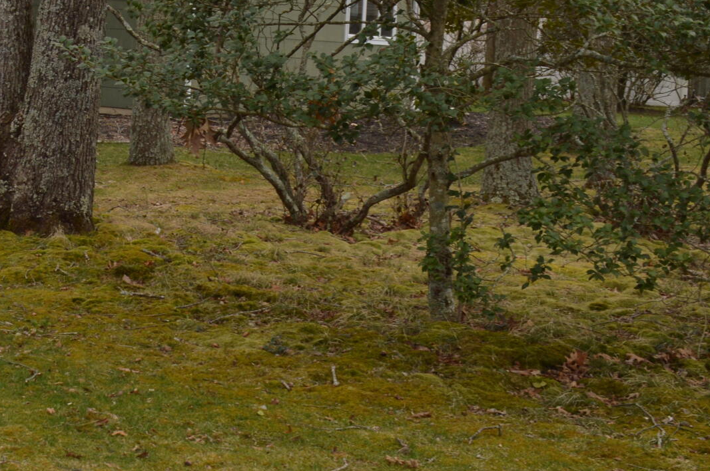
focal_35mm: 76
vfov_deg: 17.4
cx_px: -73
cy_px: -19
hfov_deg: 24.8
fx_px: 1497
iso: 100
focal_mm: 18
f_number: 7.1
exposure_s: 1/200
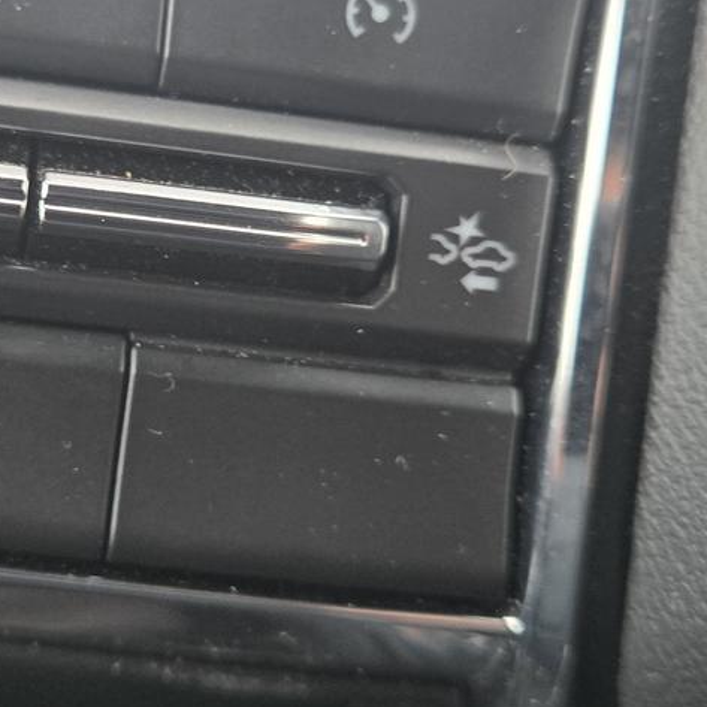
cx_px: 205
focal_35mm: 55
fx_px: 1271
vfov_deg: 30.9
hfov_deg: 30.7
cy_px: 250
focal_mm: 5.4
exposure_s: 1/180
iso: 200
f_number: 1.8
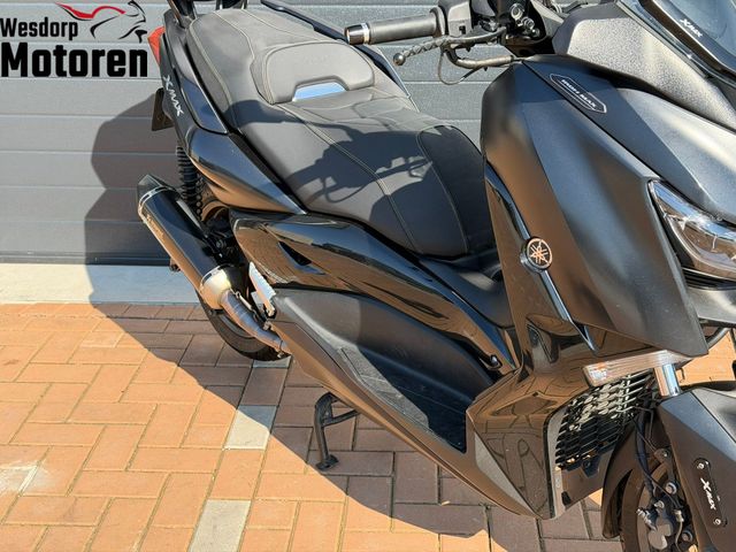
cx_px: 368
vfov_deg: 30.3
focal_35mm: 48
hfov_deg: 39.7
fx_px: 1021
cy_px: 276
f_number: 1.78
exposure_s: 1/1754
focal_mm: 6.76
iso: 100
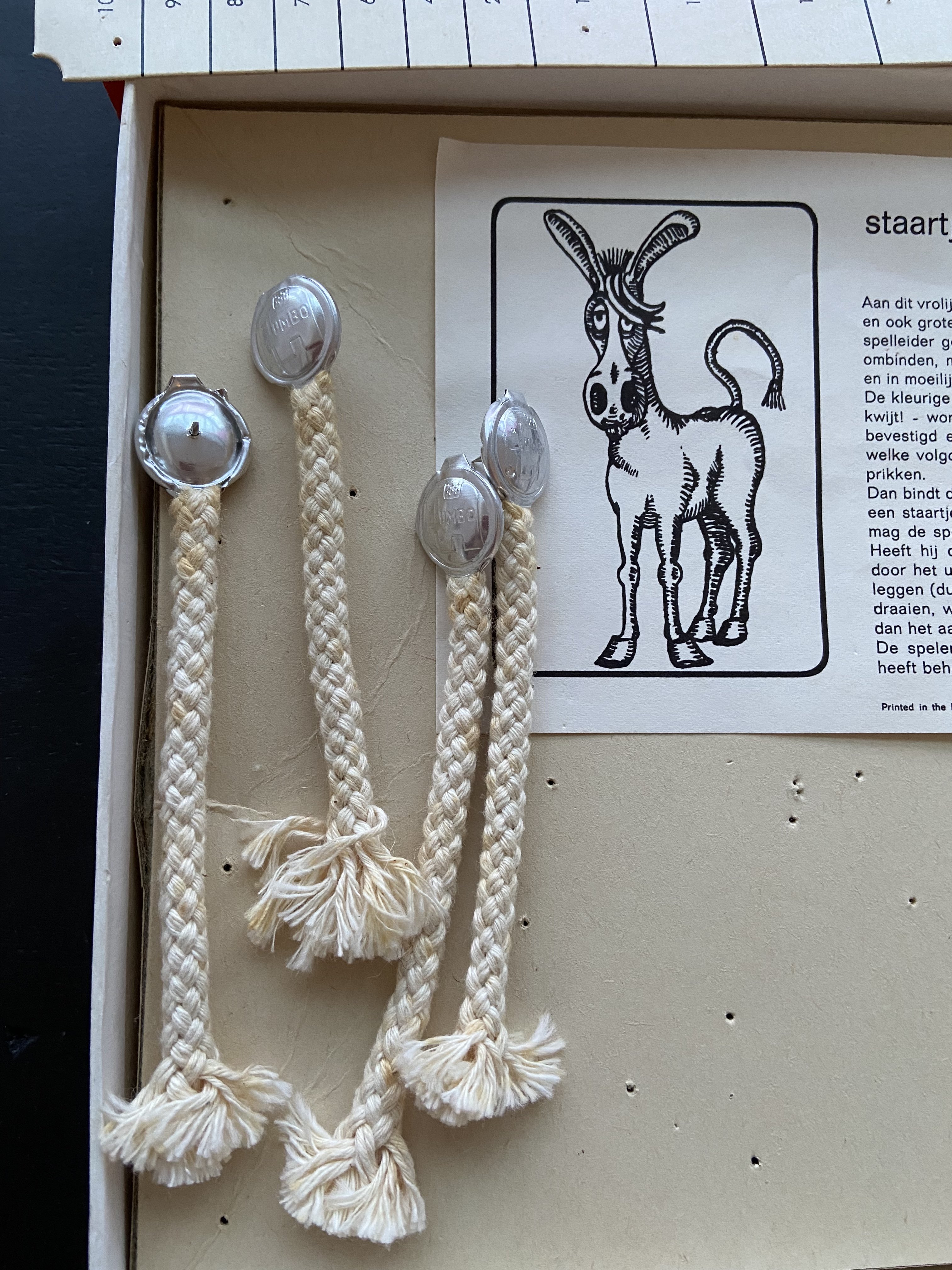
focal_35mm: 26
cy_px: 635
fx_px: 953
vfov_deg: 67.3
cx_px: 476
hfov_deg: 53.1
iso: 320
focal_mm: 4.25
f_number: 1.8
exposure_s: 1/50
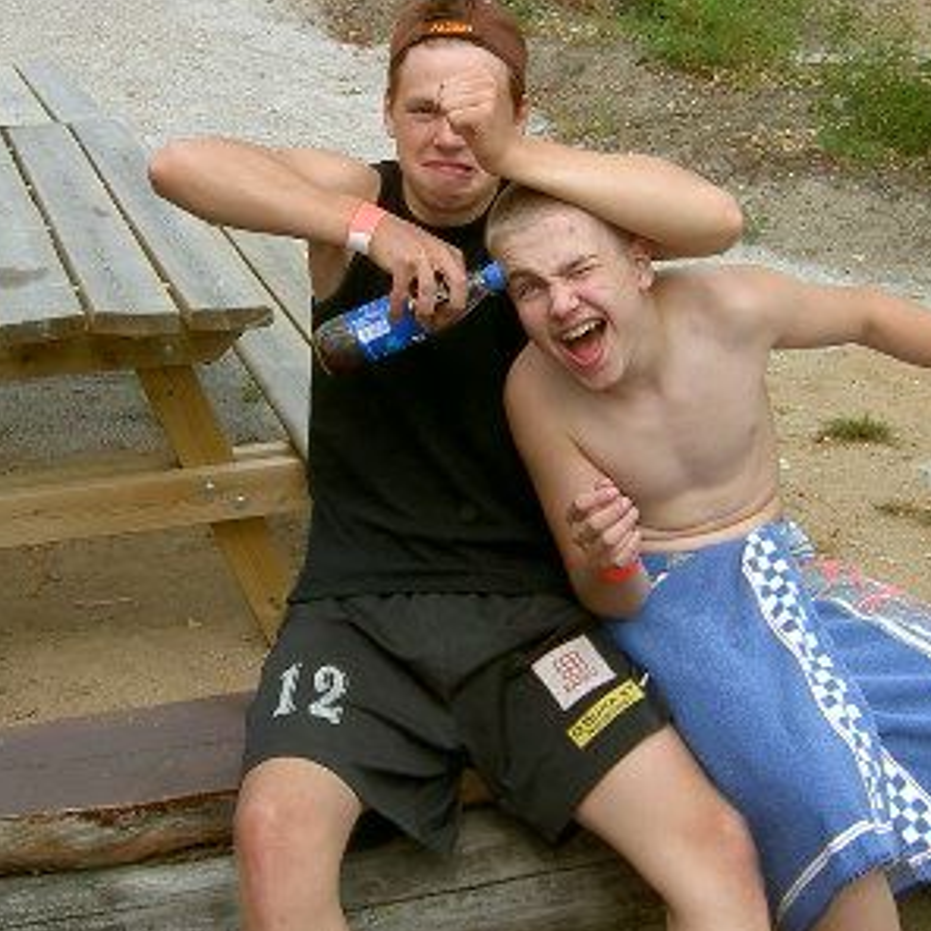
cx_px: 466
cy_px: 299
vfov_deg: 26.3
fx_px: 1978
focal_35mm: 65
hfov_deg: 26.5
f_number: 4.7
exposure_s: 1/200
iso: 50
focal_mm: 5.6
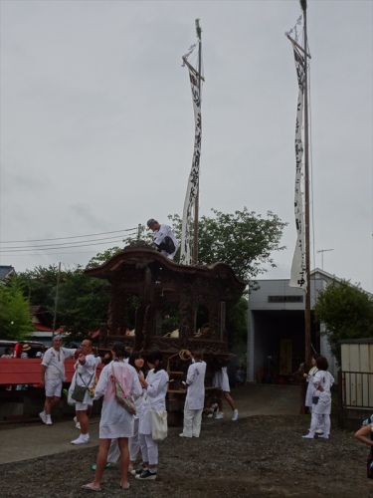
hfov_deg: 36.0
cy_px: 249
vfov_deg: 46.8
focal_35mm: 40
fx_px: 575
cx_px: 186
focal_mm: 6.8
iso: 80
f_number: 5.6
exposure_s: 1/400
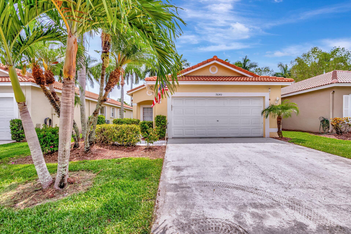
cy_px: 116
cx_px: 182
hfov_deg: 96.7
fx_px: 156
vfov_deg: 73.7
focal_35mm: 16
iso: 640
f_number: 8
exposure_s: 1/640
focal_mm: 10
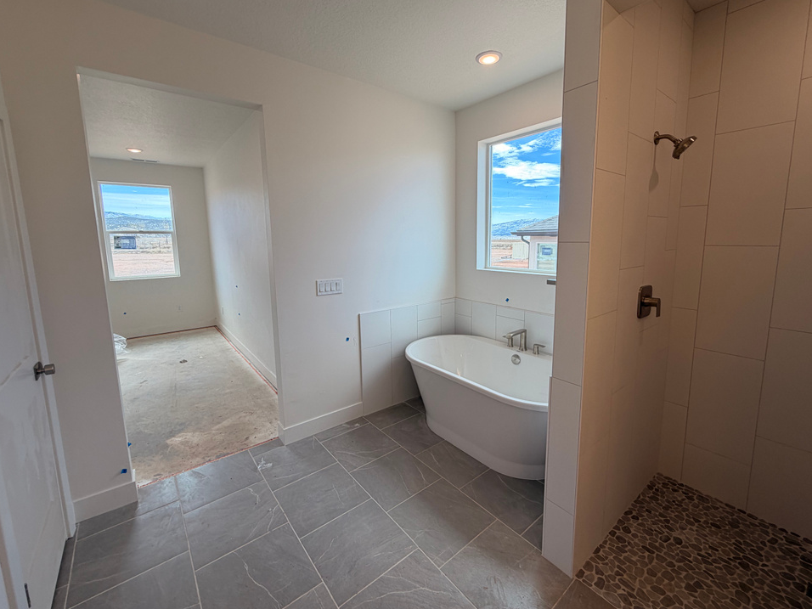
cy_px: 285
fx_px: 352
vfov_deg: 81.6
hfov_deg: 98.1
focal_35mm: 15
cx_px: 426
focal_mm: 2.22
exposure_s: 1/120
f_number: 2.2
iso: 32
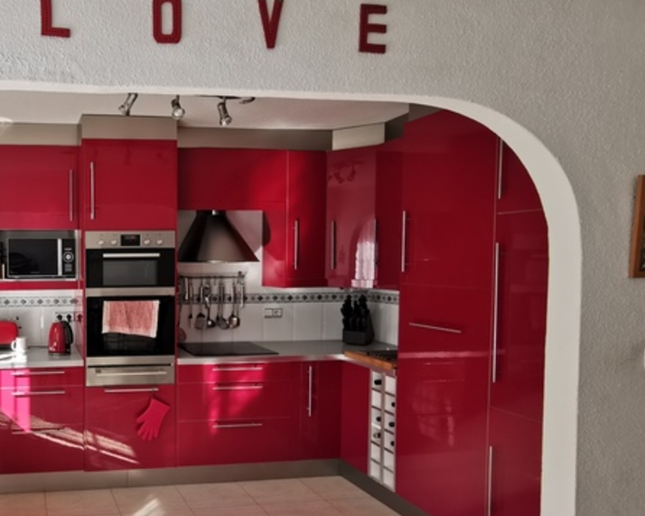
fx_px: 534
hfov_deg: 55.1
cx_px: 79
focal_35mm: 28
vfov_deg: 51.4
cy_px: 286
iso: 50
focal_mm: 2.35
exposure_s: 1/142
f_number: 2.2
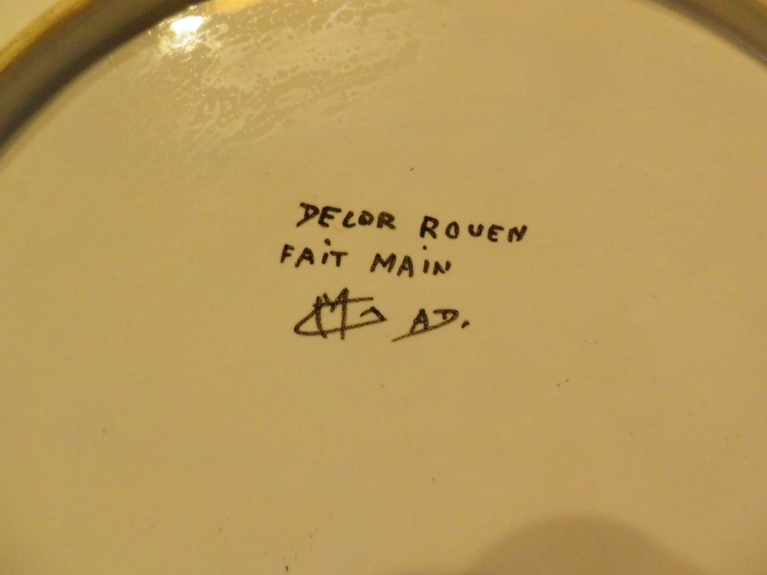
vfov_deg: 54.9
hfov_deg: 69.4
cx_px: 384
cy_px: 288
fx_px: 554
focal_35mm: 25
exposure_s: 1/15
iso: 500
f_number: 3.5
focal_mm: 4.5
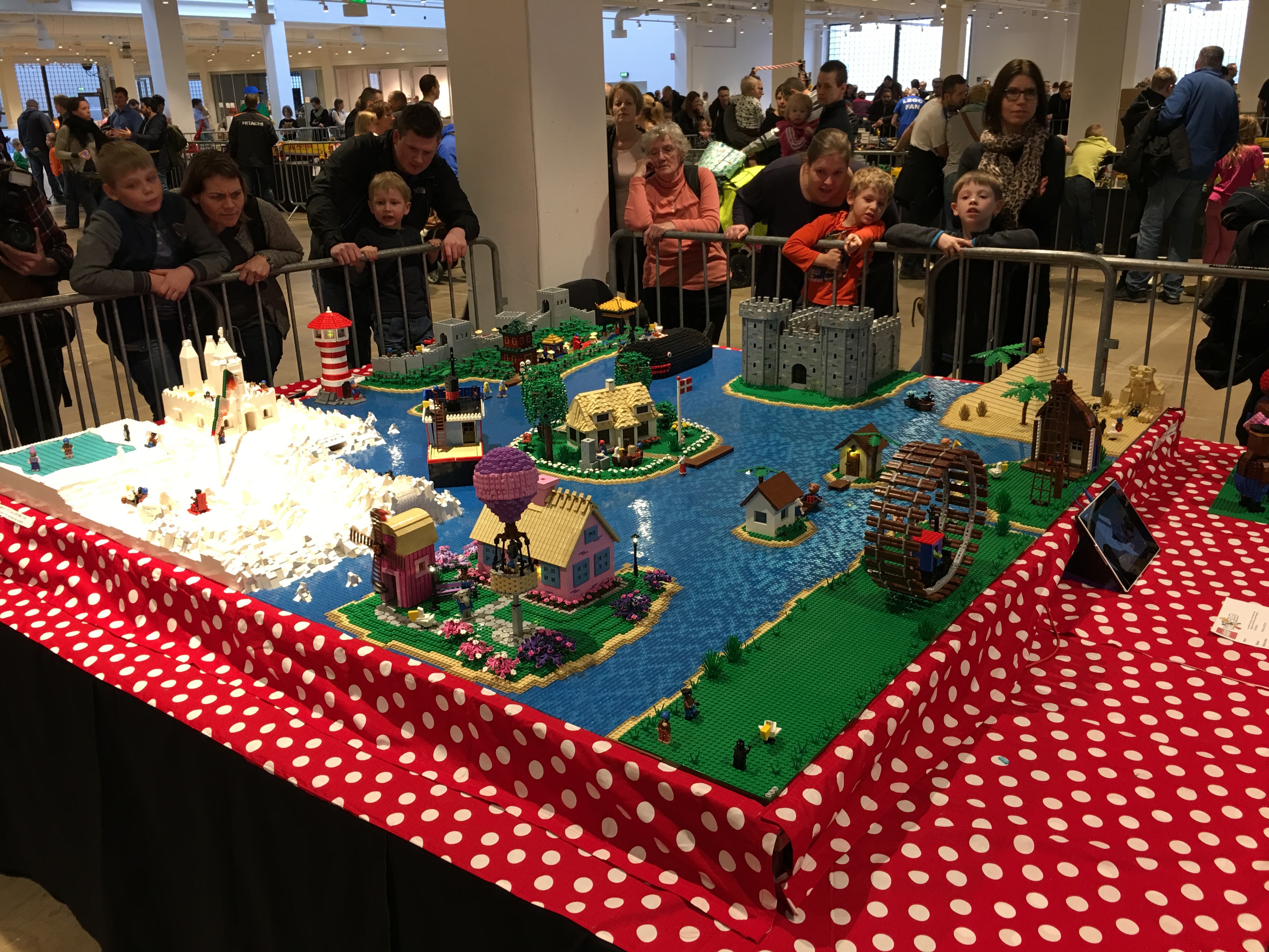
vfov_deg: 48.2
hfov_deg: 61.7
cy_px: 476
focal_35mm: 29
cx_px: 634
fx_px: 1063
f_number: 2.2
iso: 50
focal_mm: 4.15
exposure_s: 1/17
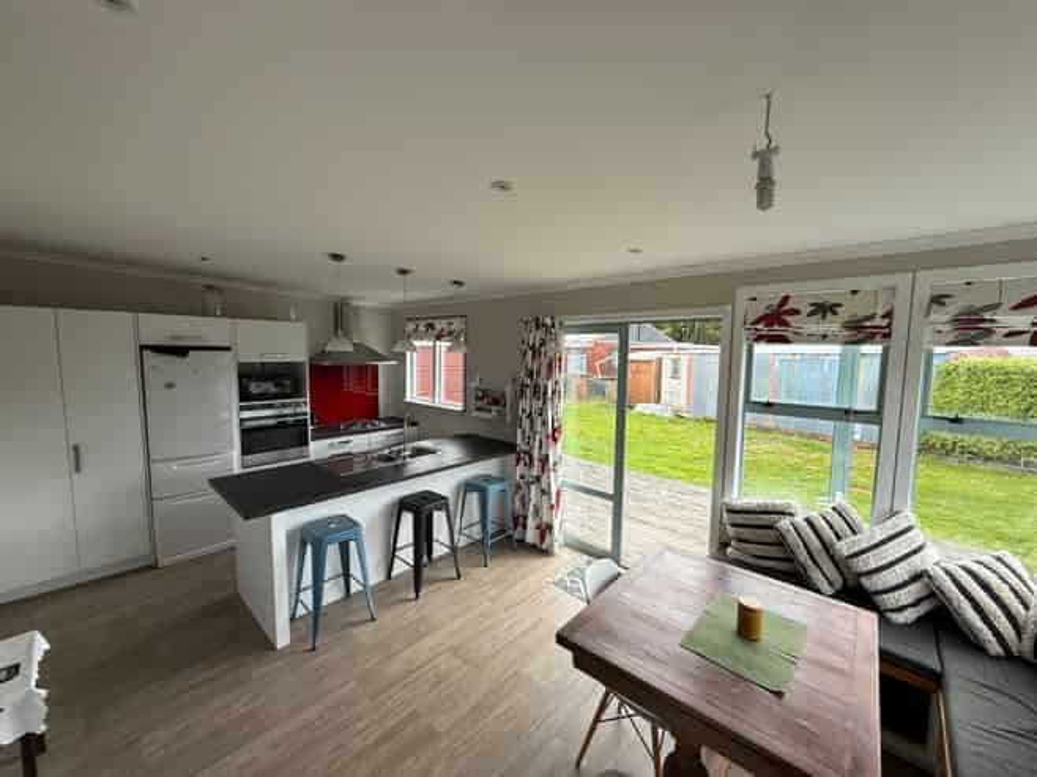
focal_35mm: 14
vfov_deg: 85.6
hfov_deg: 102.1
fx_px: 419
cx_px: 518
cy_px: 388
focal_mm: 2.22
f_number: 2.2
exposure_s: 1/218
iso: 50
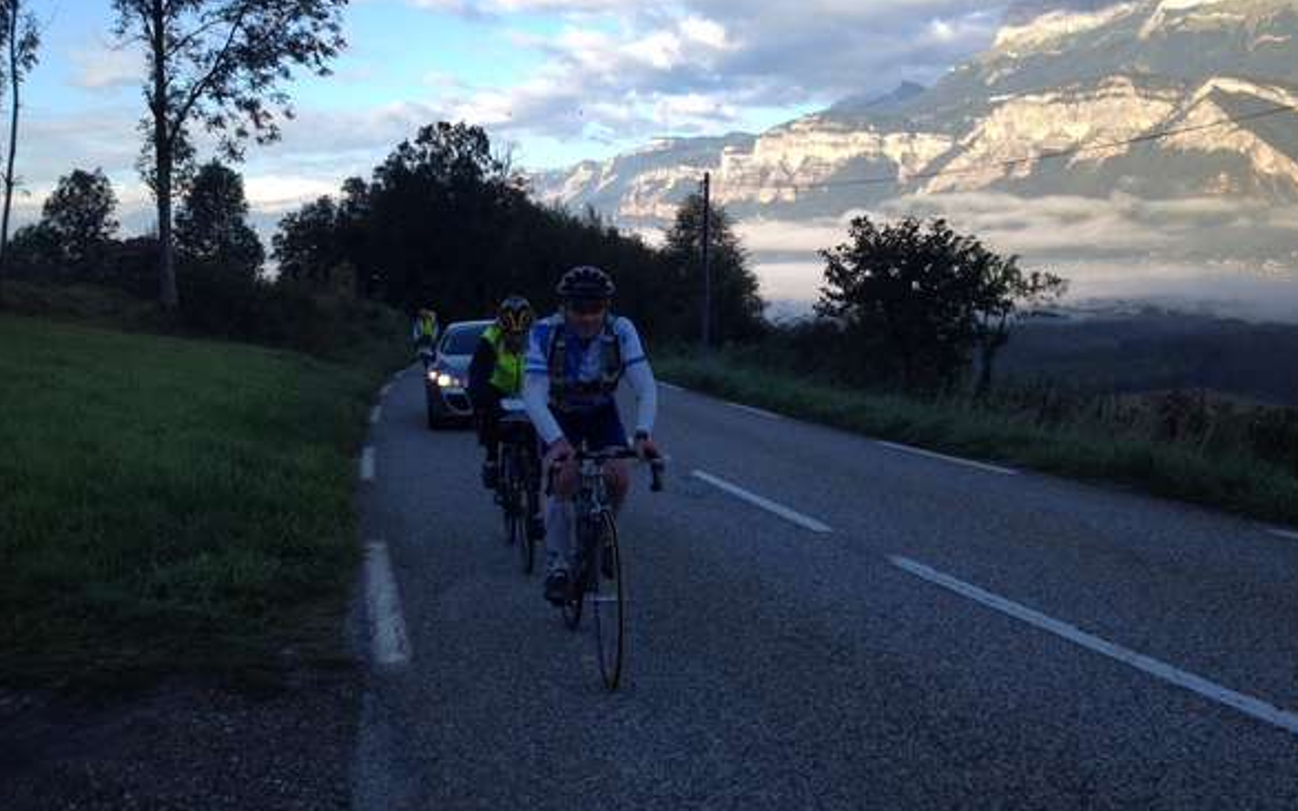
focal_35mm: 38
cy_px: 372
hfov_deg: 51.6
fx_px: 1344
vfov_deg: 33.5
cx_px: 645
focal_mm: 4.28
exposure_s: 1/557
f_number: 2.4
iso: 50
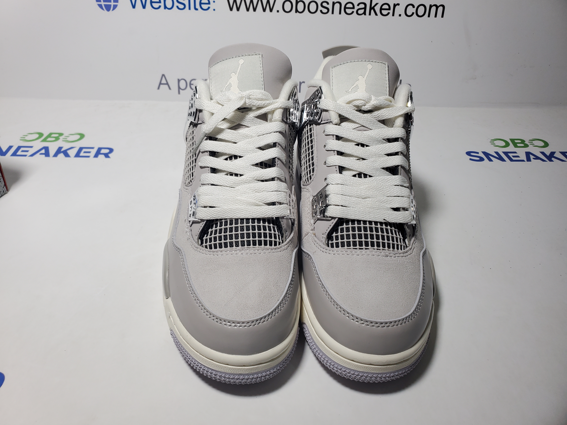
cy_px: 212
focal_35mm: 26
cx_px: 284
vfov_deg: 53.1
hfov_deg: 67.3
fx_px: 426
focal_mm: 4.3
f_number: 2.4
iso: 50
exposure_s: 1/244
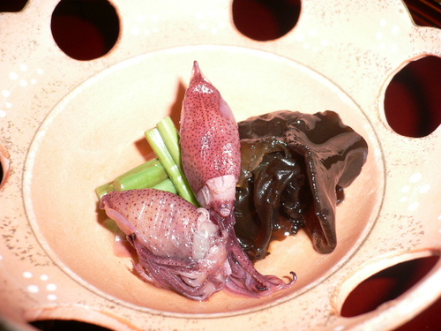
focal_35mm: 35
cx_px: 220
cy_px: 166
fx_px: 446
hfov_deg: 52.6
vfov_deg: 40.7
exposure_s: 1/60
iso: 80
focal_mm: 5.8
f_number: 2.8
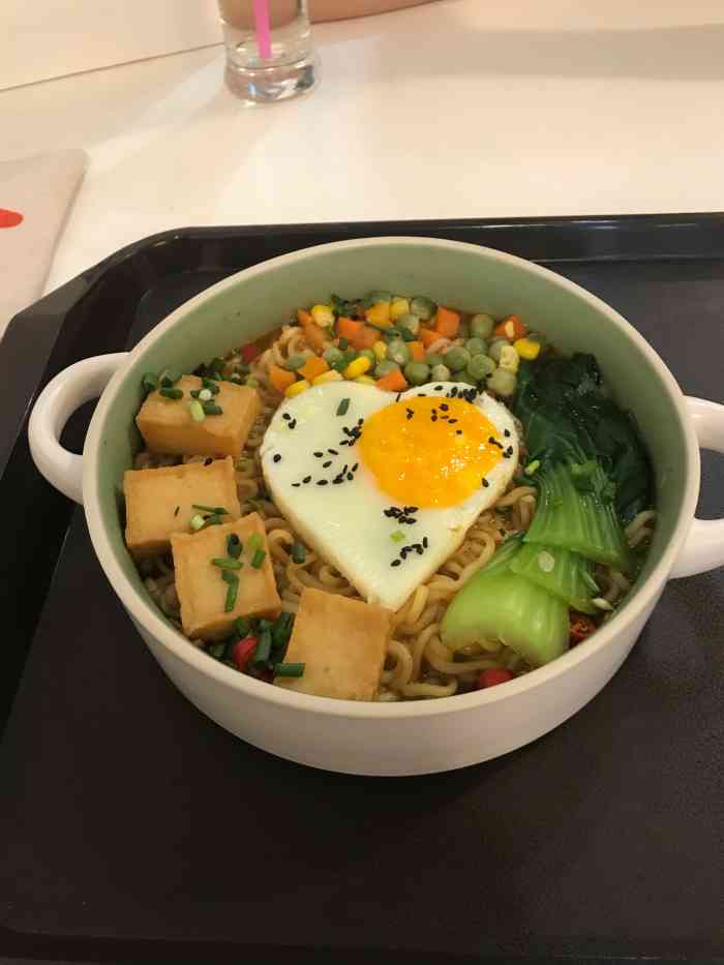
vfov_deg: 63.4
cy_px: 482
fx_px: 781
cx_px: 362
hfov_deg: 49.8
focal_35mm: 28
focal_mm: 3.99
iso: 64
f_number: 1.8
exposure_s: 1/17
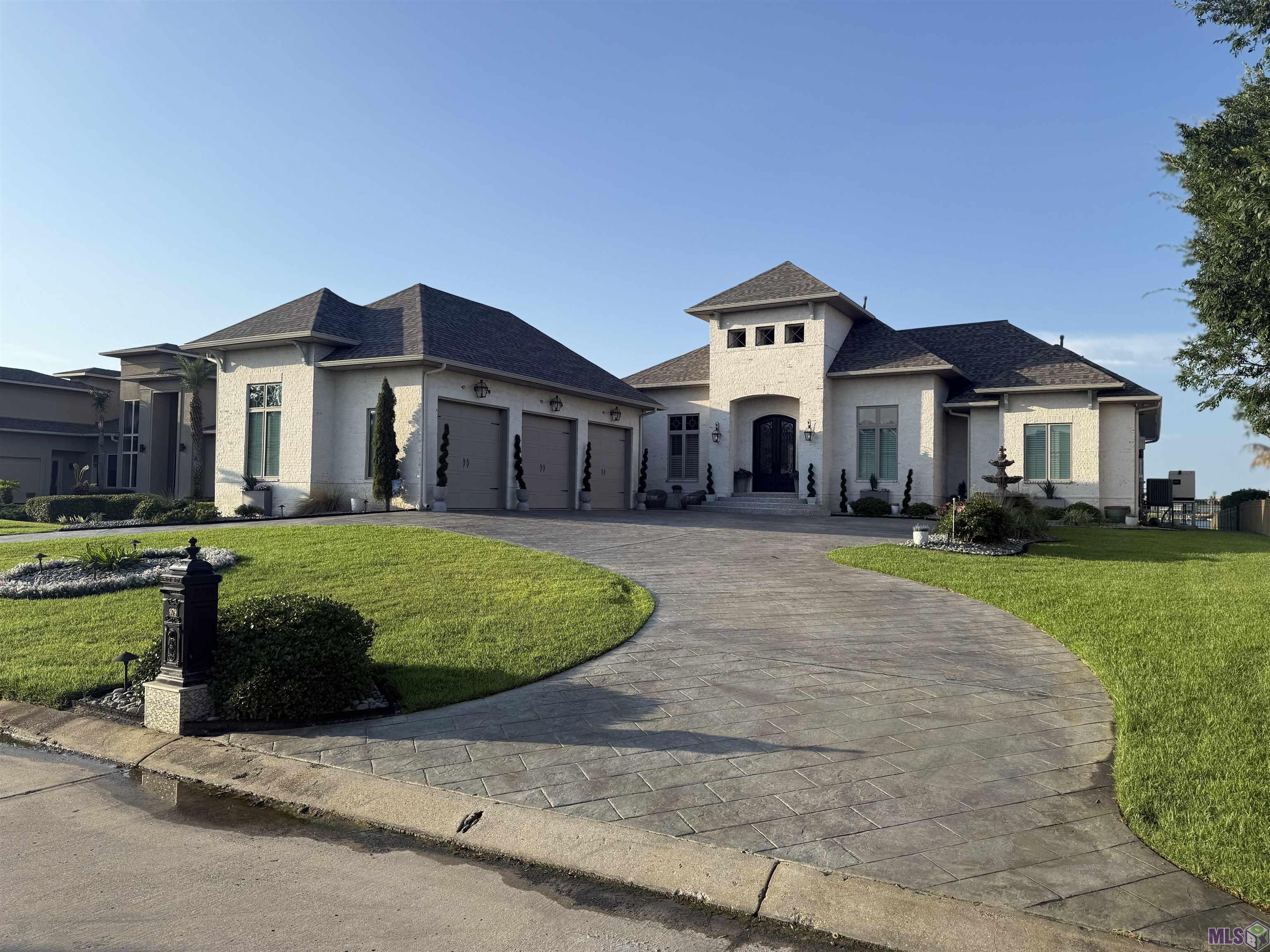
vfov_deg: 56.8
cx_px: 635
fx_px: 881
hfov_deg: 71.6
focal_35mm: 24
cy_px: 476
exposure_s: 1/3145
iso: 80
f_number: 1.78
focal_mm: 6.76
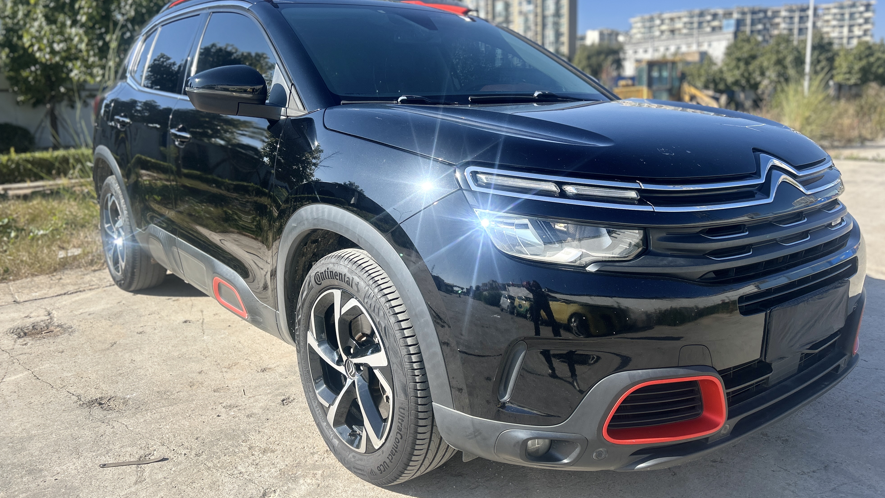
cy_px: 237
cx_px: 439
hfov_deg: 66.1
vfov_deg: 40.2
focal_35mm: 29
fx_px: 681
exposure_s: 1/2457
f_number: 1.5
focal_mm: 5.7
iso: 50
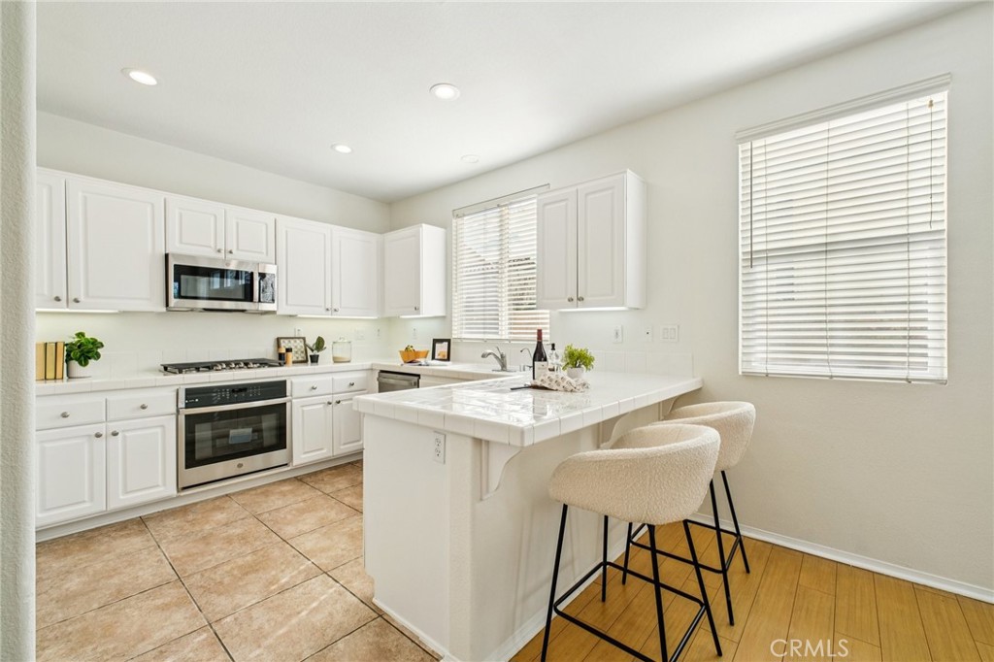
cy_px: 331
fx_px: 414
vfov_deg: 77.3
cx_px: 497
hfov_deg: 100.4
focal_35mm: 15
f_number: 8
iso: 400
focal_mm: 10
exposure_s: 1/80
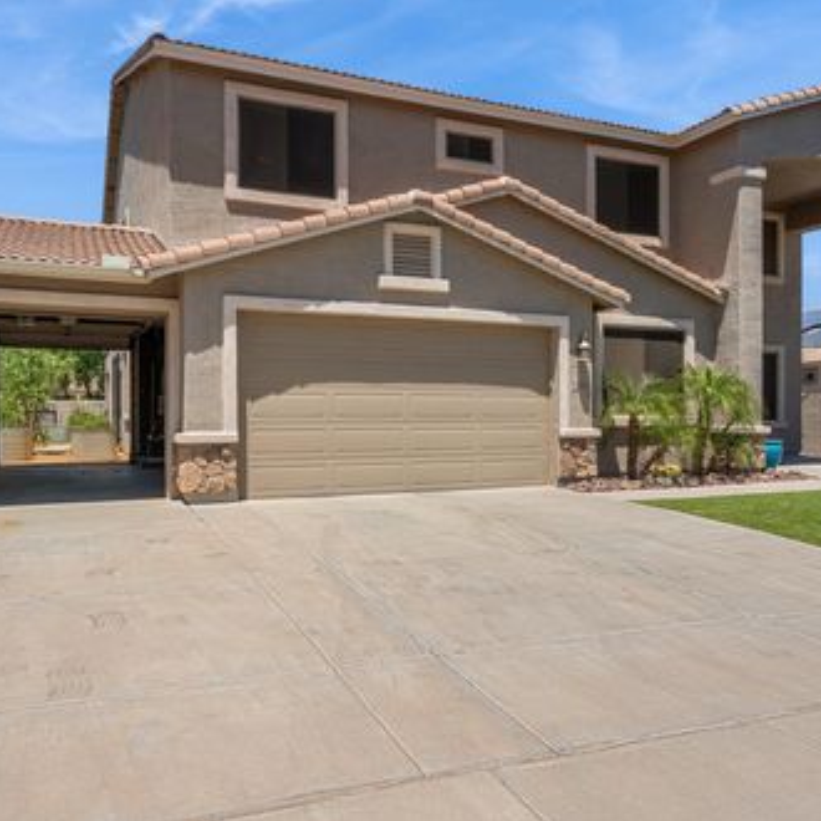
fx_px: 724
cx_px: 408
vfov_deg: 59.1
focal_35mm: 27
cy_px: 412
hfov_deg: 59.1
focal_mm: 21
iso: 320
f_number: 8
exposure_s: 1/1250
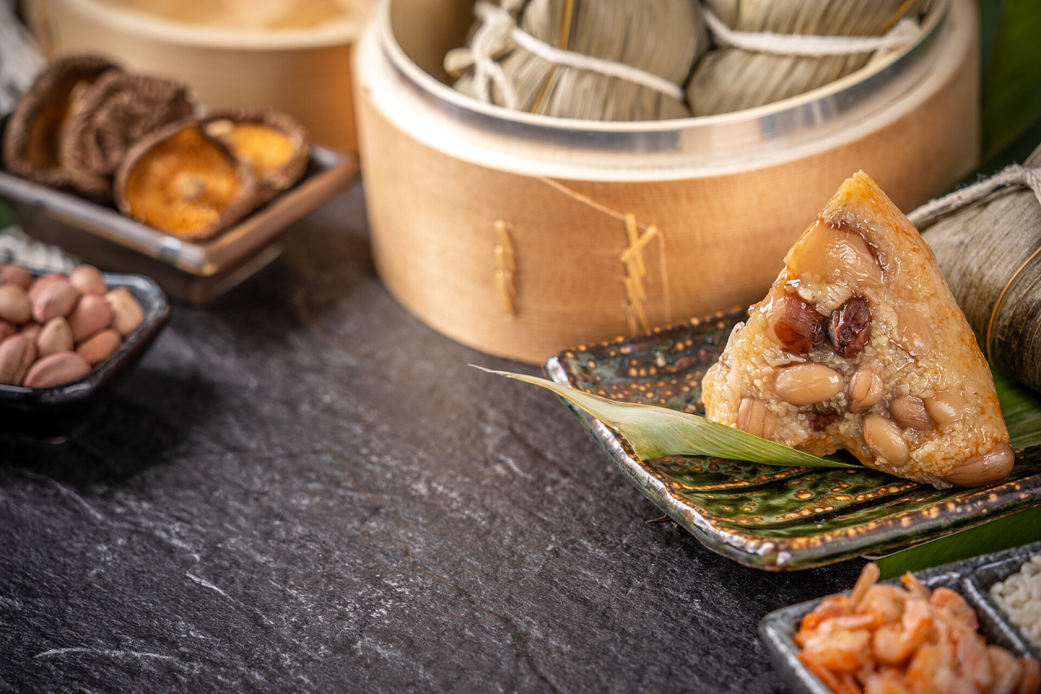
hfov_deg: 14.3
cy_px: 347
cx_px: 520
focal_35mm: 144
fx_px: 4164
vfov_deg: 9.5
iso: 100
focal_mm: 144
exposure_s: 1/125
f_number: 5.6
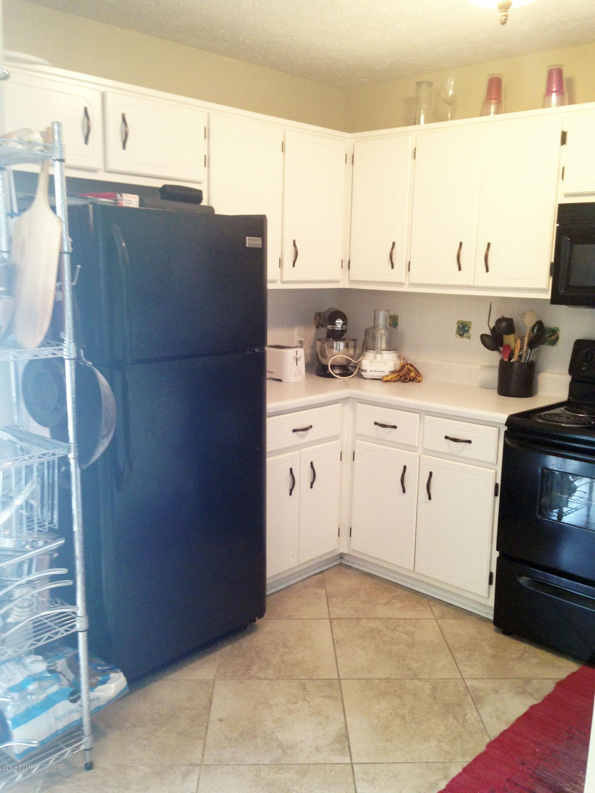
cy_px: 396
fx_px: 756
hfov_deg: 42.9
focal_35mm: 33
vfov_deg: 55.4
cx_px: 298
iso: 80
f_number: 2.4
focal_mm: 4.12
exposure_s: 1/20
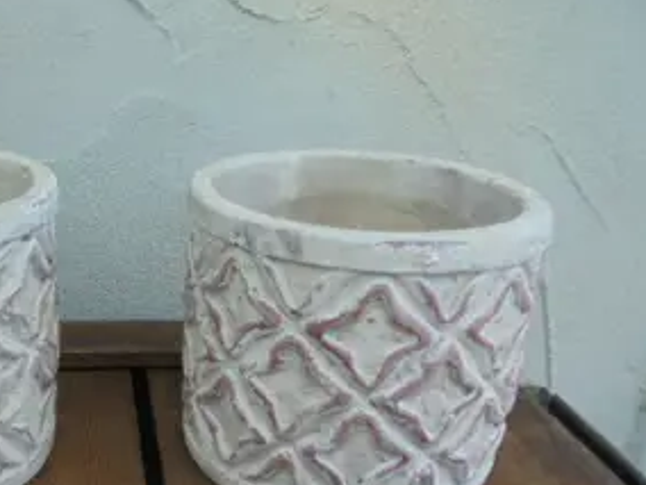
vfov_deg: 32.6
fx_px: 821
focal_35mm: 44
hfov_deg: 40.8
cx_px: 111
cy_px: 323
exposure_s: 1/125
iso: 100
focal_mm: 4.6
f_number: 3.5
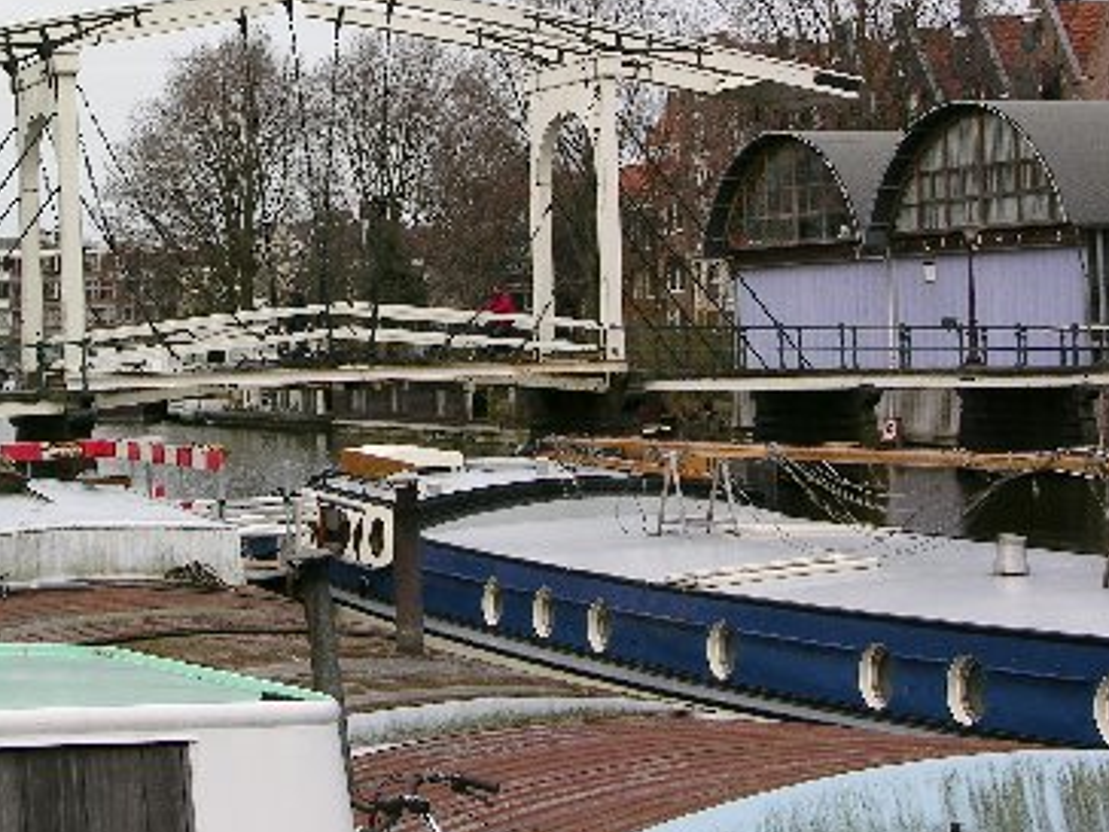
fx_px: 2787
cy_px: 235
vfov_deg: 16.9
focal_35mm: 87
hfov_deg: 22.3
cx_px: 297
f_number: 6.2
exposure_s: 1/130
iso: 50
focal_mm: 13.7
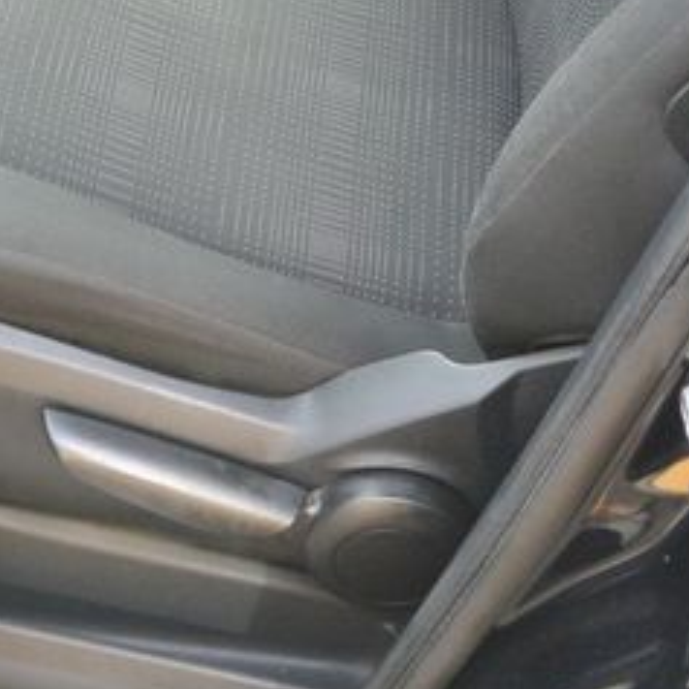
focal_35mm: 99
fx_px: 2229
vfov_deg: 16.8
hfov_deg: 17.3
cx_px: 81
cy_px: -150
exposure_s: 1/125
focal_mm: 10
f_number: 3.5
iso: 280
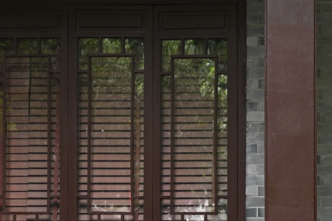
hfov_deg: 13.0
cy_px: 142
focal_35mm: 158
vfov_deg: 8.7
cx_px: 199
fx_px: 1457
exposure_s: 1/200
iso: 400
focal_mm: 37
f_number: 4
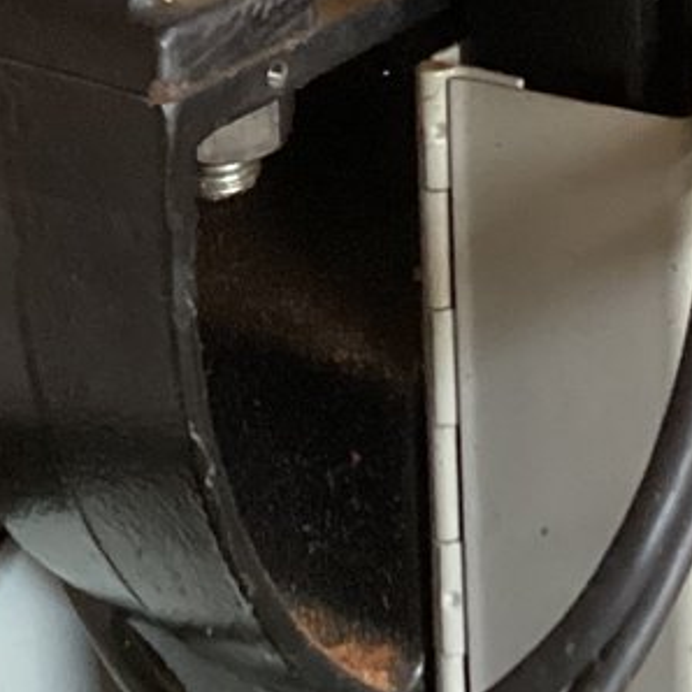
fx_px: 3144
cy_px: -473
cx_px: 96
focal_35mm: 139
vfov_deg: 11.8
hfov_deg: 12.5
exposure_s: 1/40
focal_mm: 3.3
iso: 320
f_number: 2.4
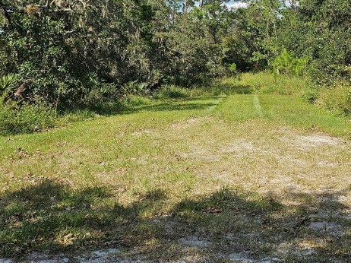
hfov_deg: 37.3
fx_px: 517
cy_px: 71
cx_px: 221
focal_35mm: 51
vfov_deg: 28.2
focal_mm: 6.3
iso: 10
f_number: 1.7
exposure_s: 1/692
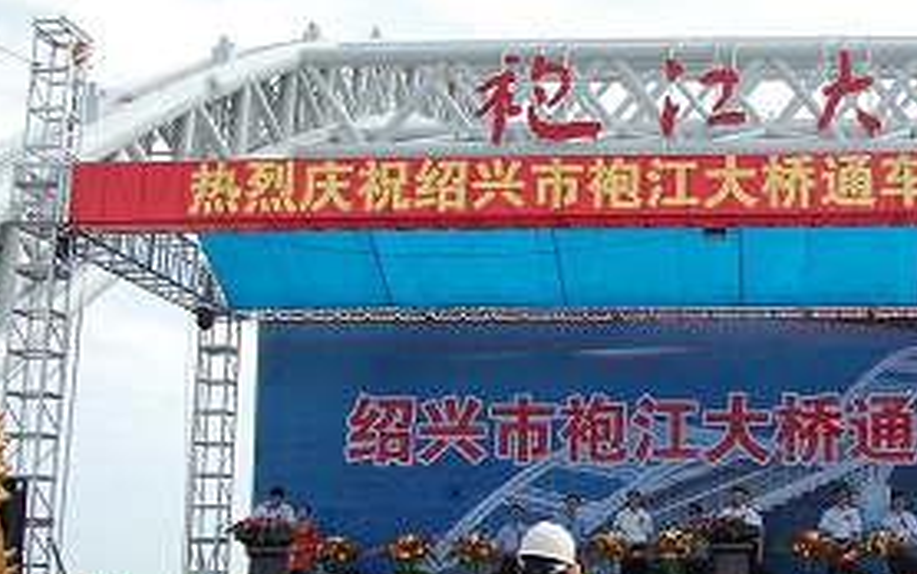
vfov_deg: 23.6
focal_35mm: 55
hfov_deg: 35.6
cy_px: 327
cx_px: 745
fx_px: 1375
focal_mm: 20
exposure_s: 1/250
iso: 360
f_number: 10
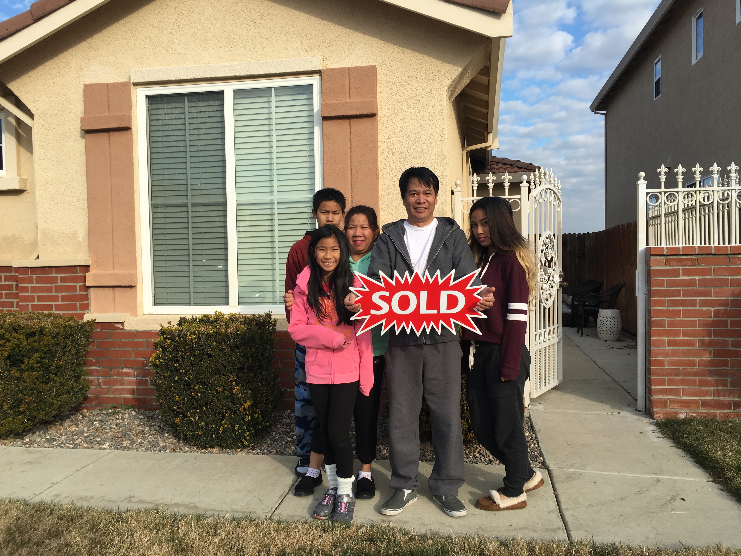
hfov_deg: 61.7
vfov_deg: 48.2
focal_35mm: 29
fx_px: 621
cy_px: 278
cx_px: 370
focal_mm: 4.15
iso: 25
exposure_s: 1/999
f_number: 2.2
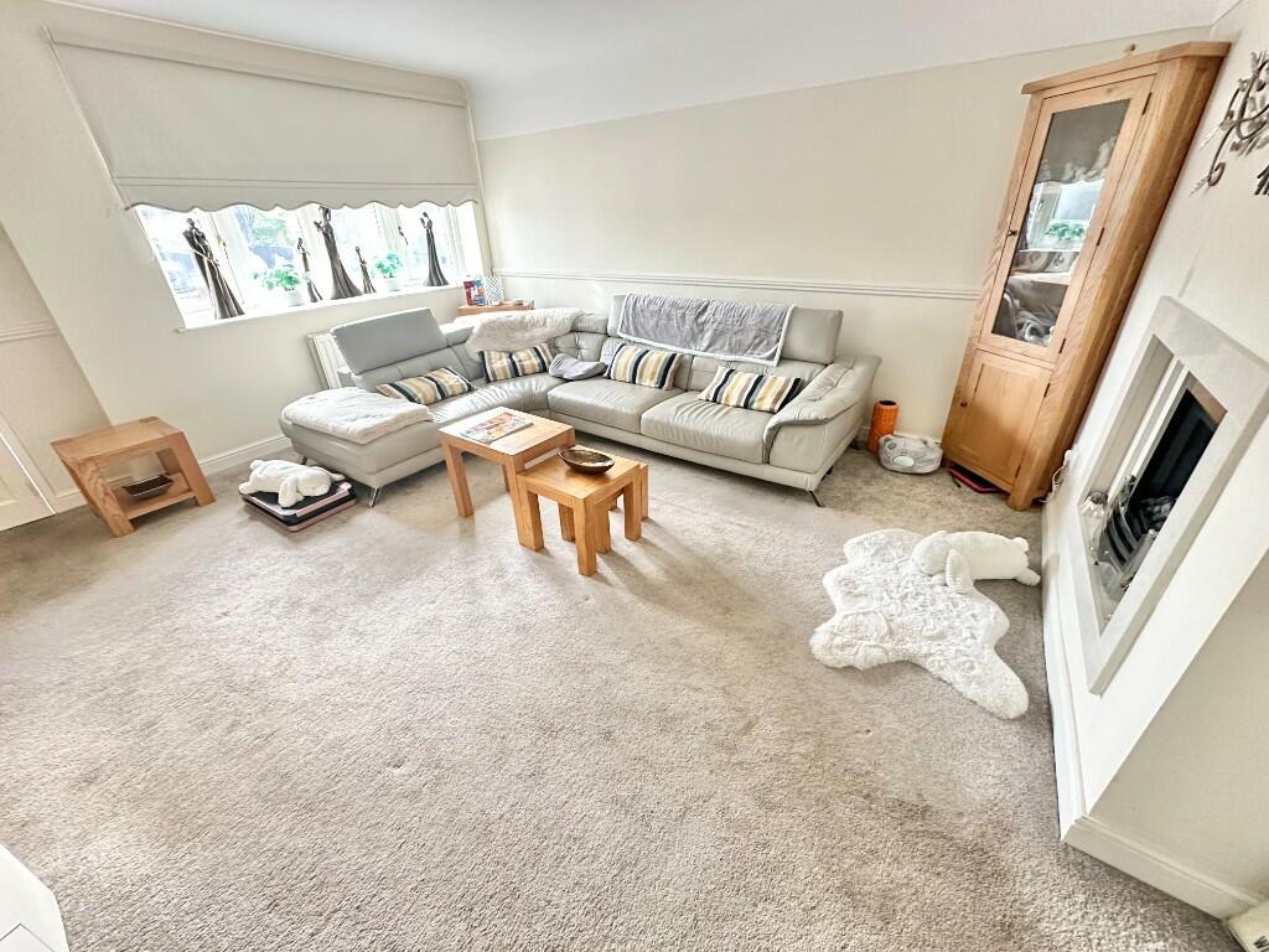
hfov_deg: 102.1
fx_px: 513
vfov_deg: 85.7
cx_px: 634
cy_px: 476
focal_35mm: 14
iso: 640
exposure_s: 1/60
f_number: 2.2
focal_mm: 2.22
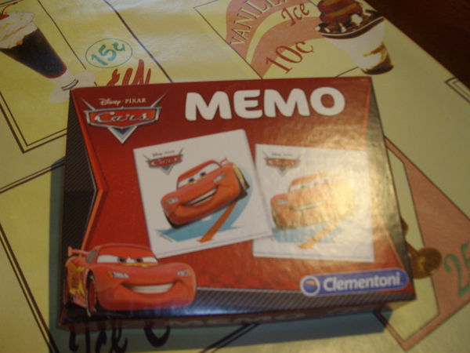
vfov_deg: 39.7
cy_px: 176
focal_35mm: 36
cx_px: 235
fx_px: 489
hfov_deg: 51.4
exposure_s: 1/50
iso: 186
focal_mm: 6
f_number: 2.7
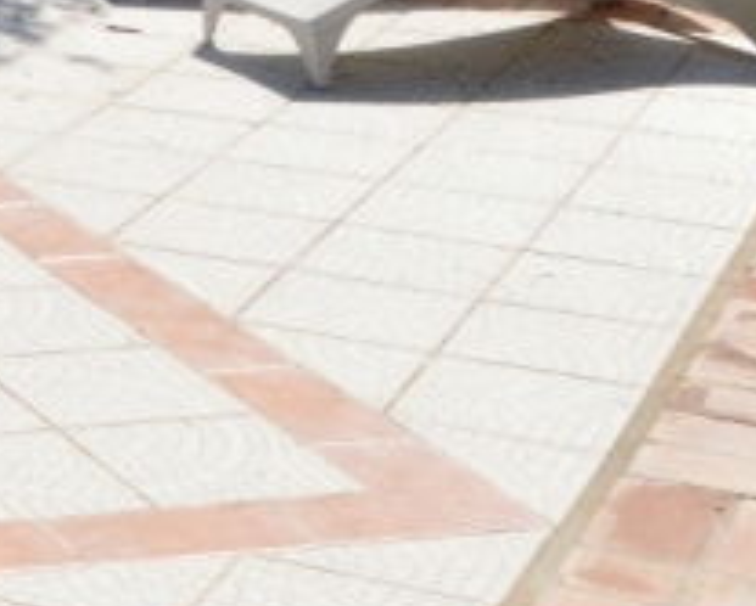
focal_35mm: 125
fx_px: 2799
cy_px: -228
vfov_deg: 11.9
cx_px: -844
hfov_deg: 13.0
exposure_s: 1/200
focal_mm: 18
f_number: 9
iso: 100
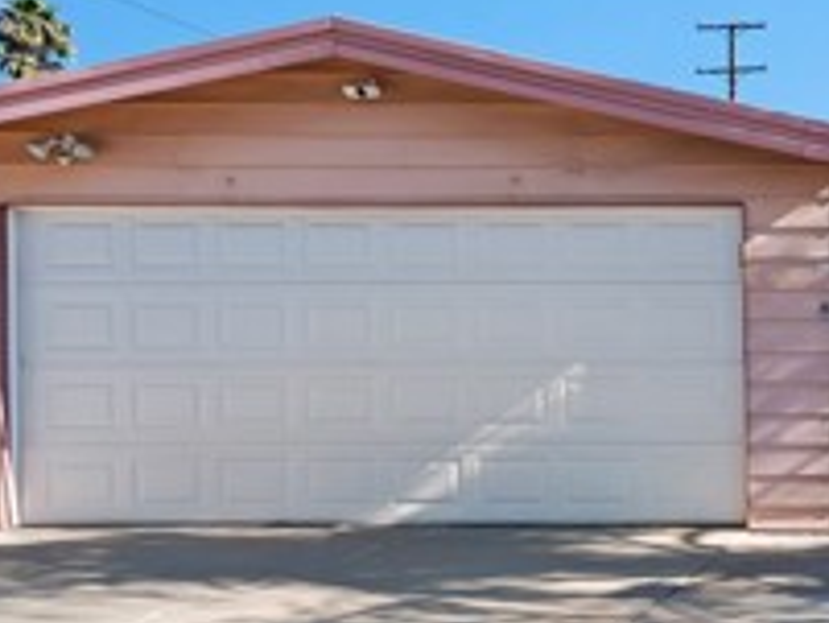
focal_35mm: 52
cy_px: 363
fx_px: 1246
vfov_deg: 28.0
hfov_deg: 30.3
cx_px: 1035
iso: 500
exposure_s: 1/200
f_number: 20
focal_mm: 17
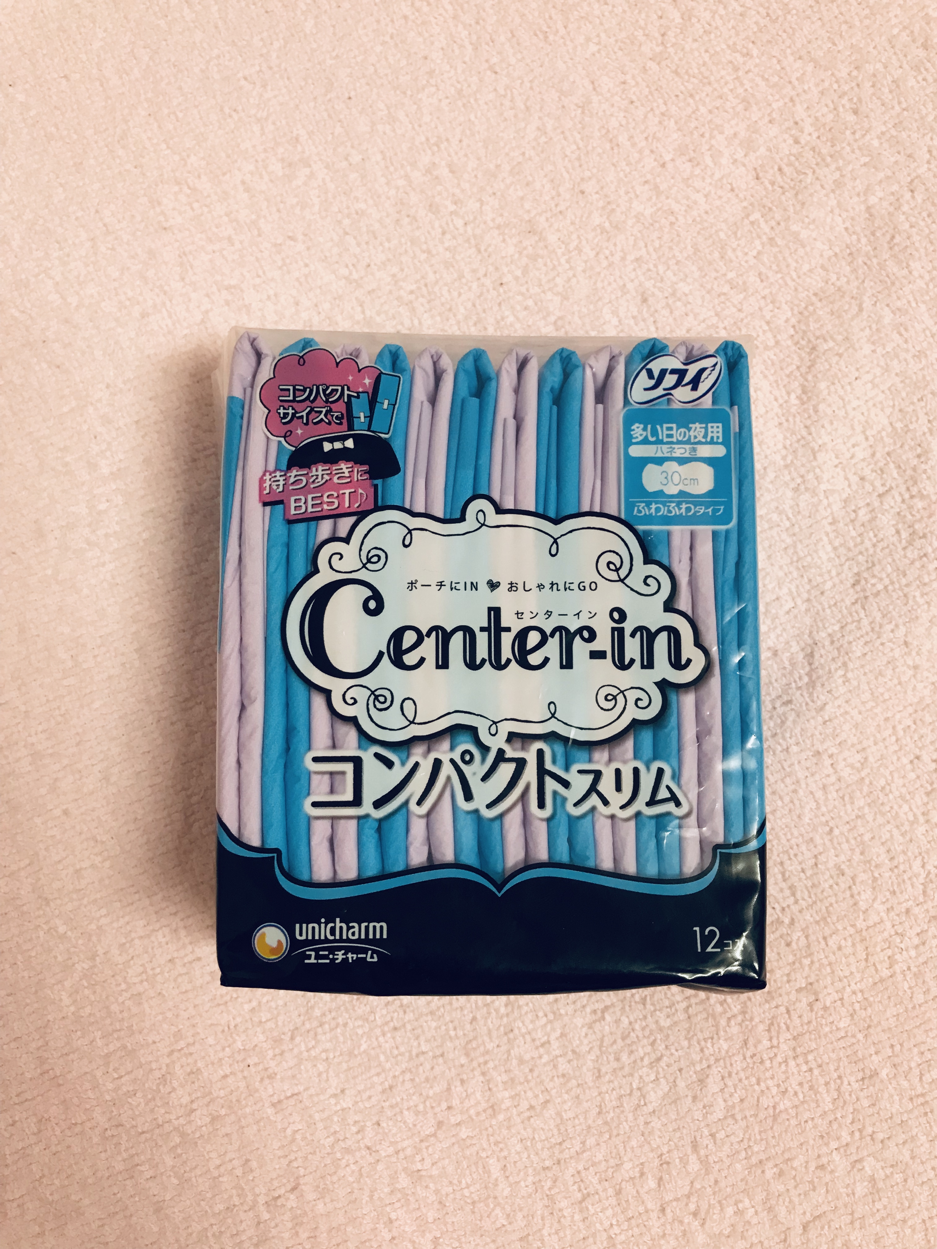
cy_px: 624
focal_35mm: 28
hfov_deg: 49.7
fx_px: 1011
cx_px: 468
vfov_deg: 63.4
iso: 40
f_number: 1.8
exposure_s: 1/20
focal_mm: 3.99
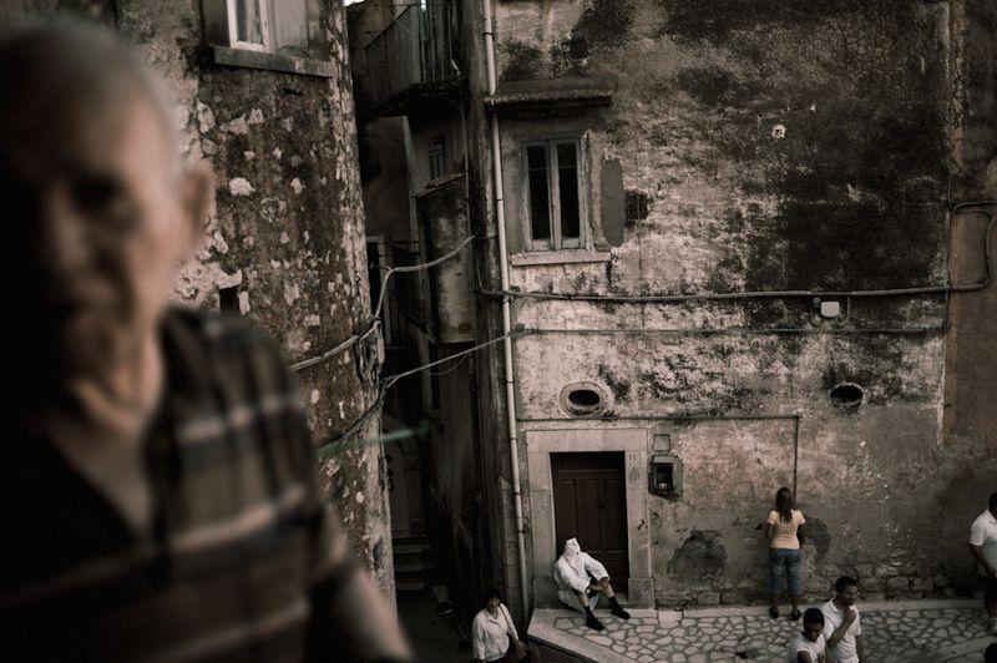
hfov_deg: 54.5
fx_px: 968
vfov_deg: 37.8
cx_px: 498
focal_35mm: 35
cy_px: 332
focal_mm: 35
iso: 100
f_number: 2
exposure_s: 1/500
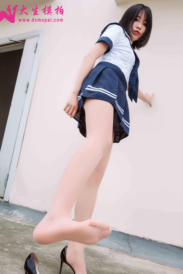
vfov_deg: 58.7
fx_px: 244
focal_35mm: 32
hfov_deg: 41.1
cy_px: 137
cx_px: 92
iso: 200
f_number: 13
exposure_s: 1/100
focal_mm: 32
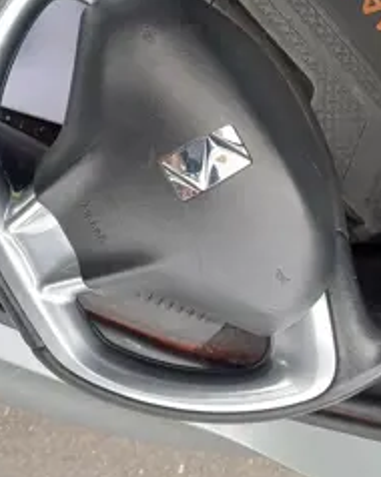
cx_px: 209
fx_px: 579
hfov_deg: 36.4
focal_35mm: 41
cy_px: 128
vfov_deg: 43.6
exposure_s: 1/100
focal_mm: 4.65
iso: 80
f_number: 1.8
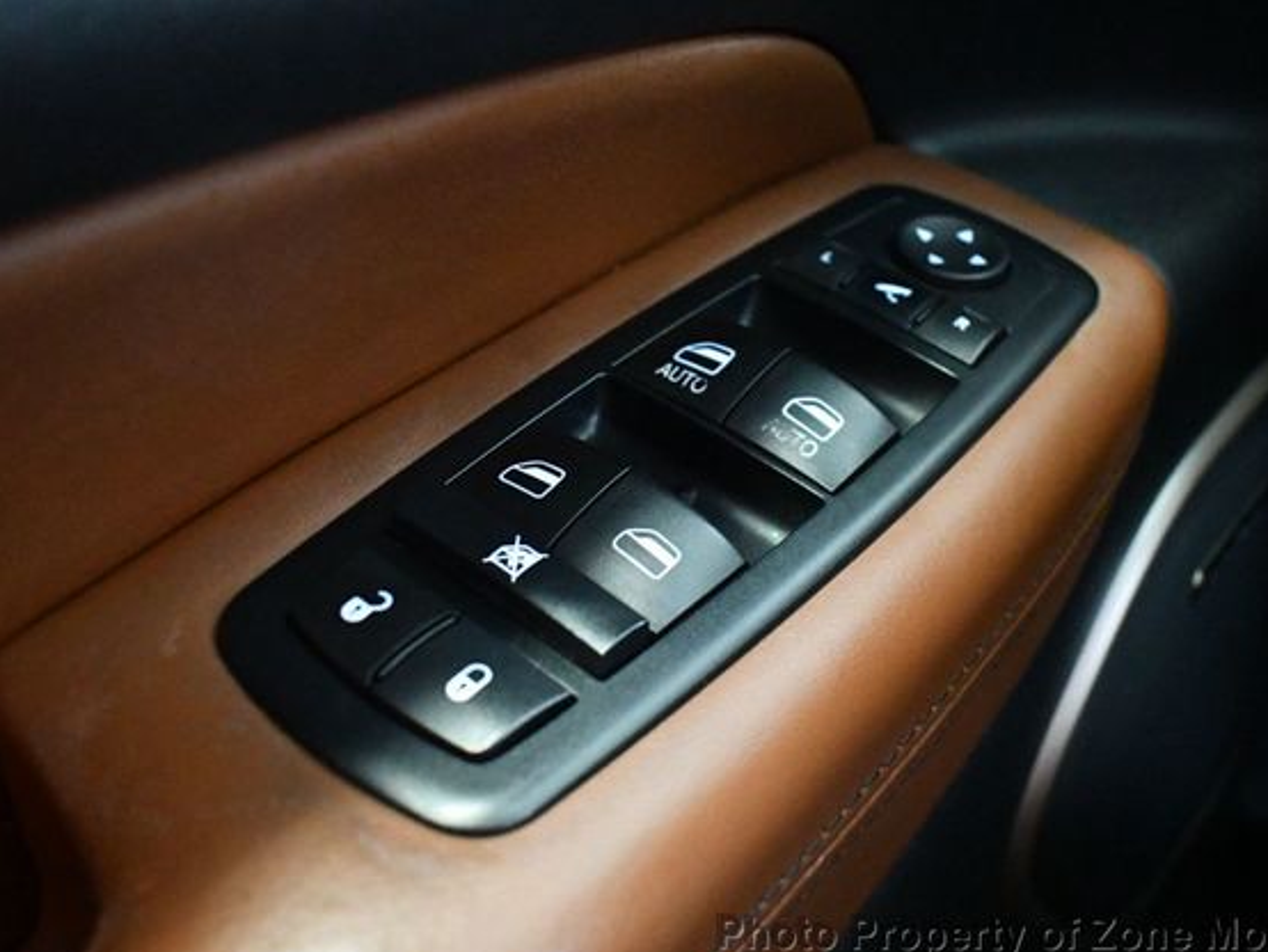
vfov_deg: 36.0
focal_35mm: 40
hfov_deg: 46.7
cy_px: 487
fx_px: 1466
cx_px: 689
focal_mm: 18
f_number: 3.5
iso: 10000
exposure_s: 1/60
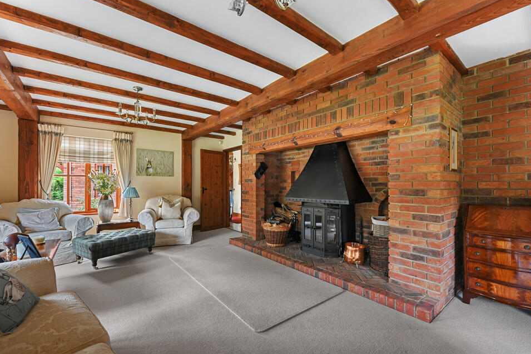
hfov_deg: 100.3
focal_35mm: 15
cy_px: 184
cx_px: 254
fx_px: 221
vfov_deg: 77.3
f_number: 8
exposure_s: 3
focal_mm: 14
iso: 400
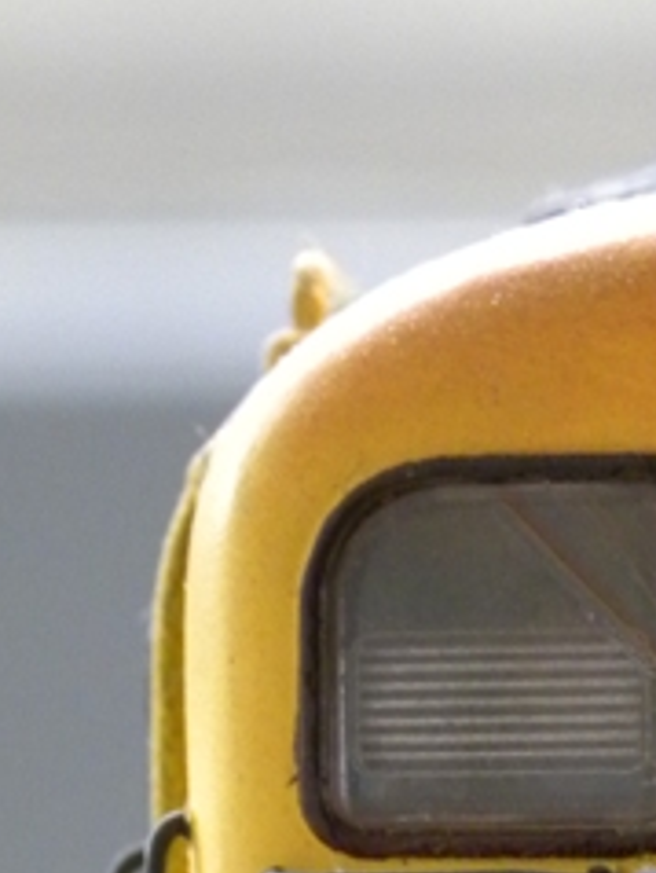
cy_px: 1243
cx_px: 942
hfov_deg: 3.2
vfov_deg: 4.3
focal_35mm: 459
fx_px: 11577
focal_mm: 25.7
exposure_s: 1/55.7
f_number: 4.5
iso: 400
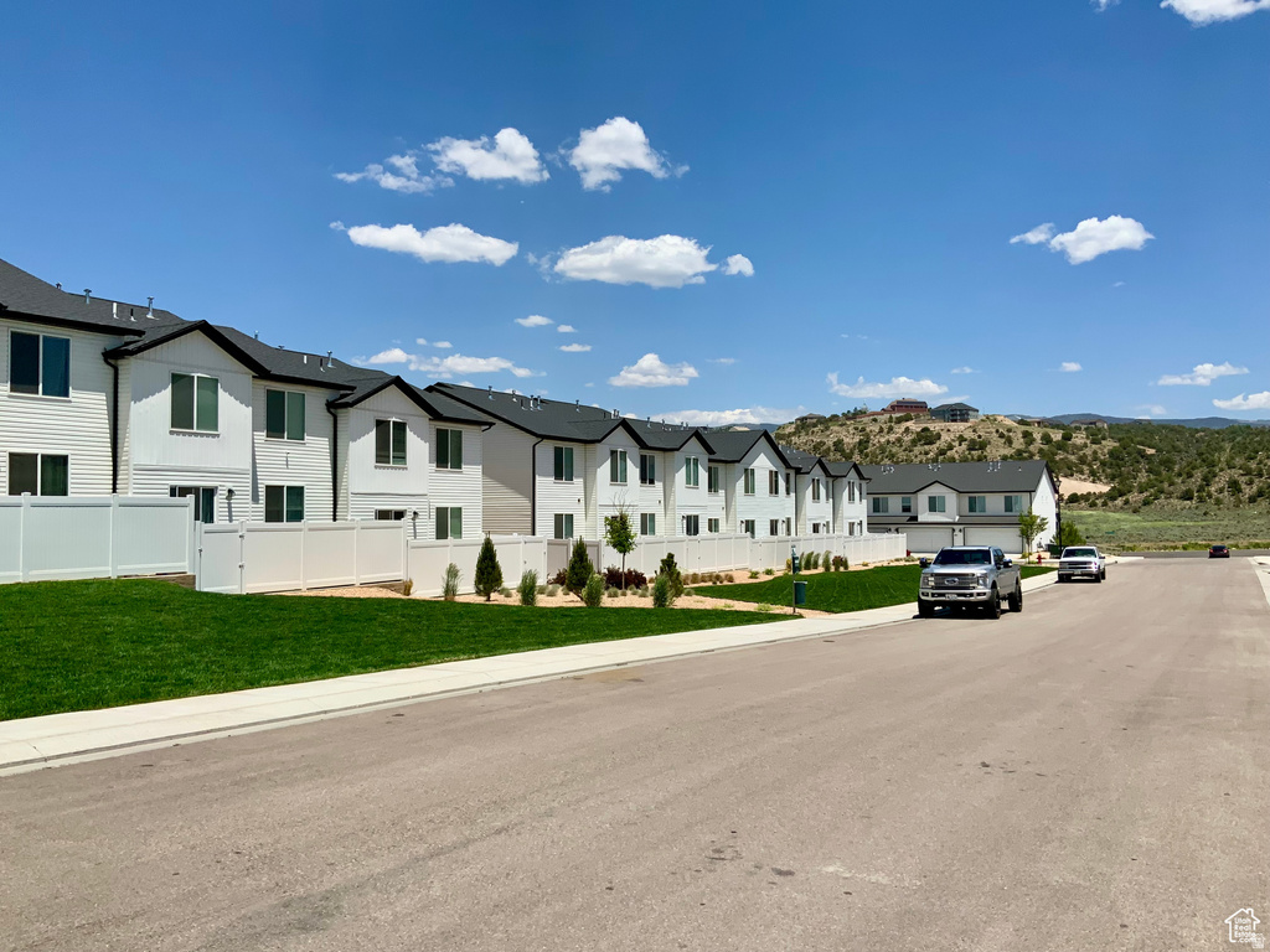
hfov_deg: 61.7
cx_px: 635
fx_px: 1064
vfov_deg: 48.2
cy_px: 476
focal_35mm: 29
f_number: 1.8
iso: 20
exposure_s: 1/3788
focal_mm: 3
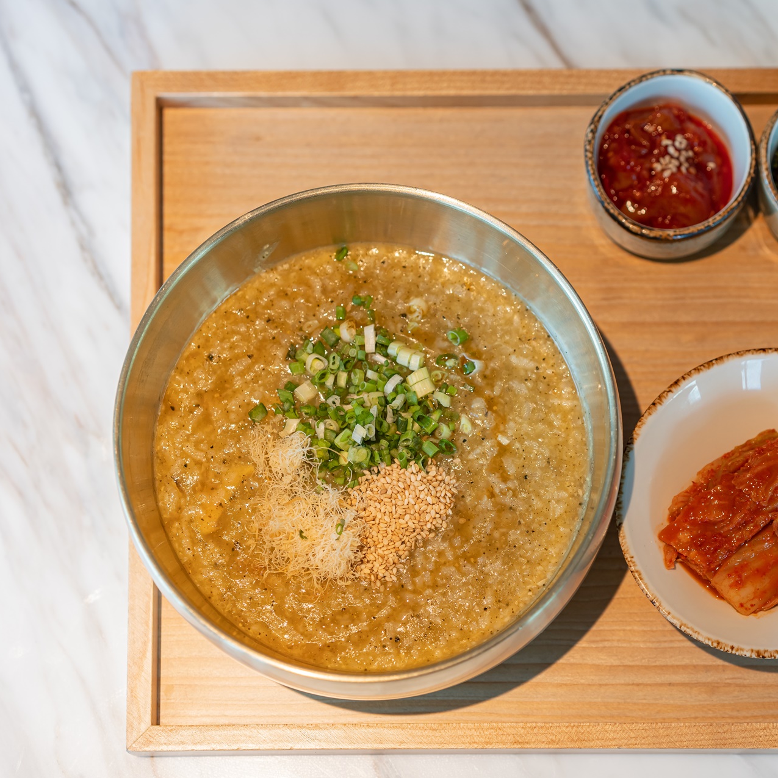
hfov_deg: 26.7
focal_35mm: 64
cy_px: 389
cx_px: 531
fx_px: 1627
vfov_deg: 26.9
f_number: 2.8
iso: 250
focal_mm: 50
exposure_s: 1/100
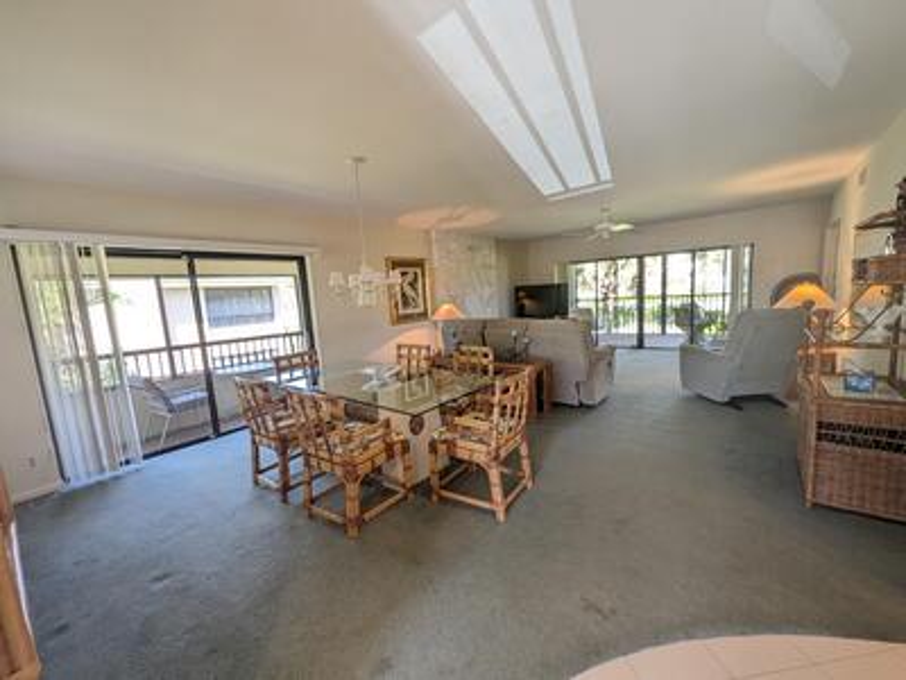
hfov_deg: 106.2
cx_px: 453
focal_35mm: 13
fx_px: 340
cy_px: 340
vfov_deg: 89.9
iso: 165
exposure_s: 1/60
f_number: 2.2
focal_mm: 1.95
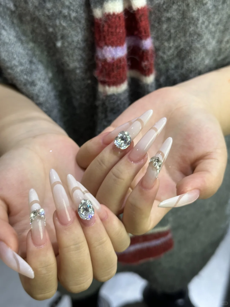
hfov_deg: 30.3
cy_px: 154
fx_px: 425
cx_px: 115
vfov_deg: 39.7
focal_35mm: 48
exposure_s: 1/50
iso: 80
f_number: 1.78
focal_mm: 6.86
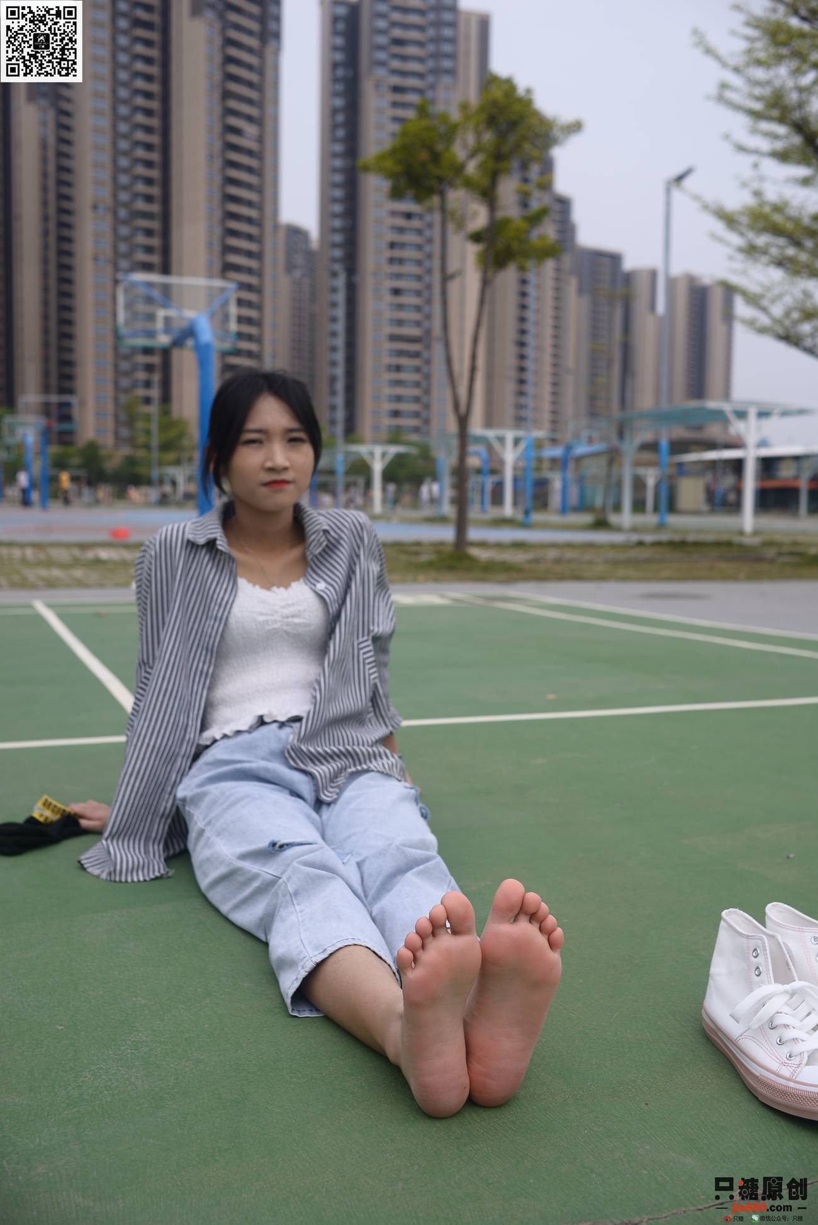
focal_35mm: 35
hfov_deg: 37.9
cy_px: 612
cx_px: 409
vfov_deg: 54.4
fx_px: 1192
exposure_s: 1/800
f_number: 5.6
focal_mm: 35
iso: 100
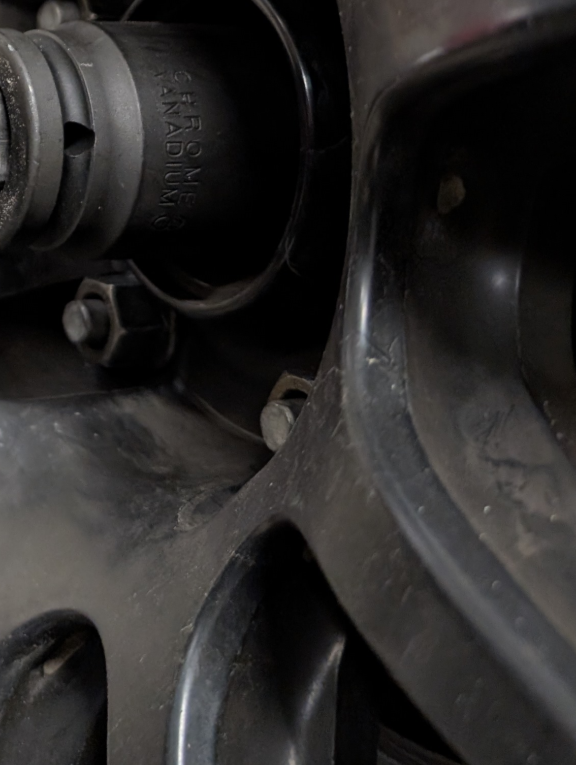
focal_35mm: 65
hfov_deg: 20.5
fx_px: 1438
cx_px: -194
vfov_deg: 28.0
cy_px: 3
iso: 35
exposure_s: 1/40
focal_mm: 6.9
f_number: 1.68
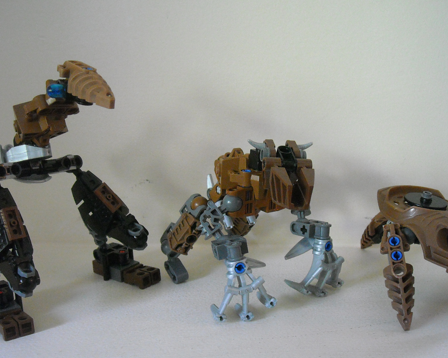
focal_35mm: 45
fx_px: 597
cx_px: 250
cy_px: 204
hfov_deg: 41.1
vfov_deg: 33.4
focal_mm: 5.7
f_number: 2.8
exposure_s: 1/15
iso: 400
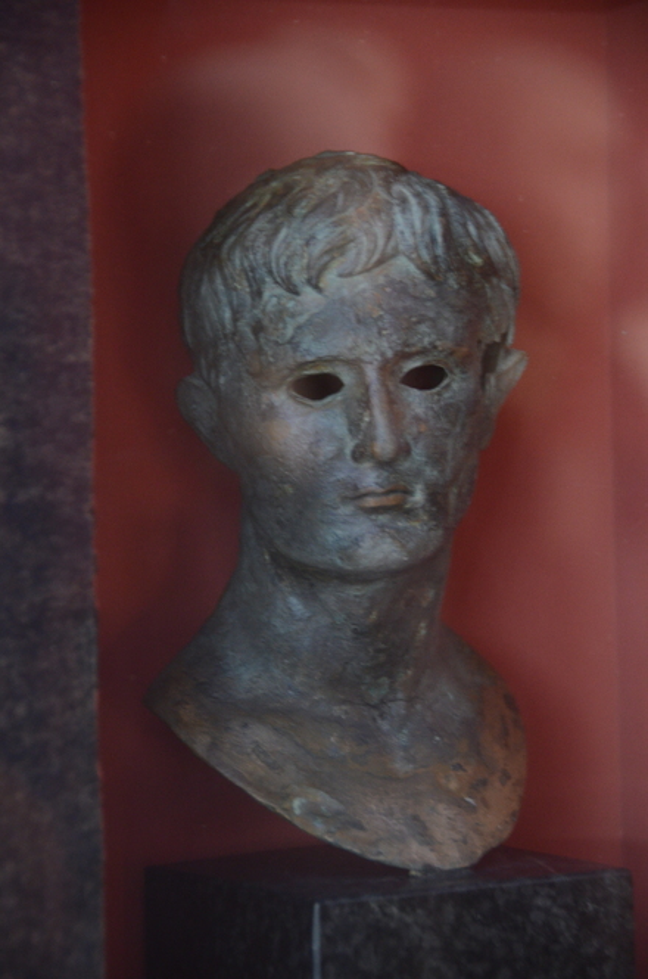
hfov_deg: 9.6
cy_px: 490
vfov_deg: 14.4
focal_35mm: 142
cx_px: 324
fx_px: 3863
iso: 1600
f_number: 5.3
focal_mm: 95
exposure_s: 1/4
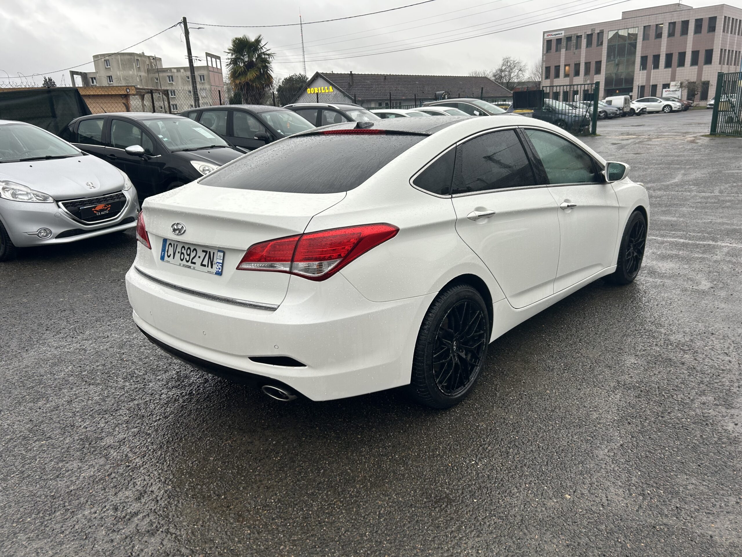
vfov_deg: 53.1
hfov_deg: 67.3
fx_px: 557
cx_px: 371
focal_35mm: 26
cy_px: 278
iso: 50
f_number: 1.5
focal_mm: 5.7
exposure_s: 1/121
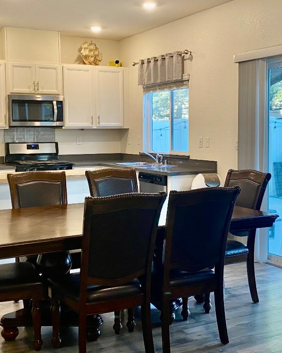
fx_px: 511
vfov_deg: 38.0
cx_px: 127
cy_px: 163
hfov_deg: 30.8
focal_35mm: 49
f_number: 1.8
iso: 100
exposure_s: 1/60
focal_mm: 4.25
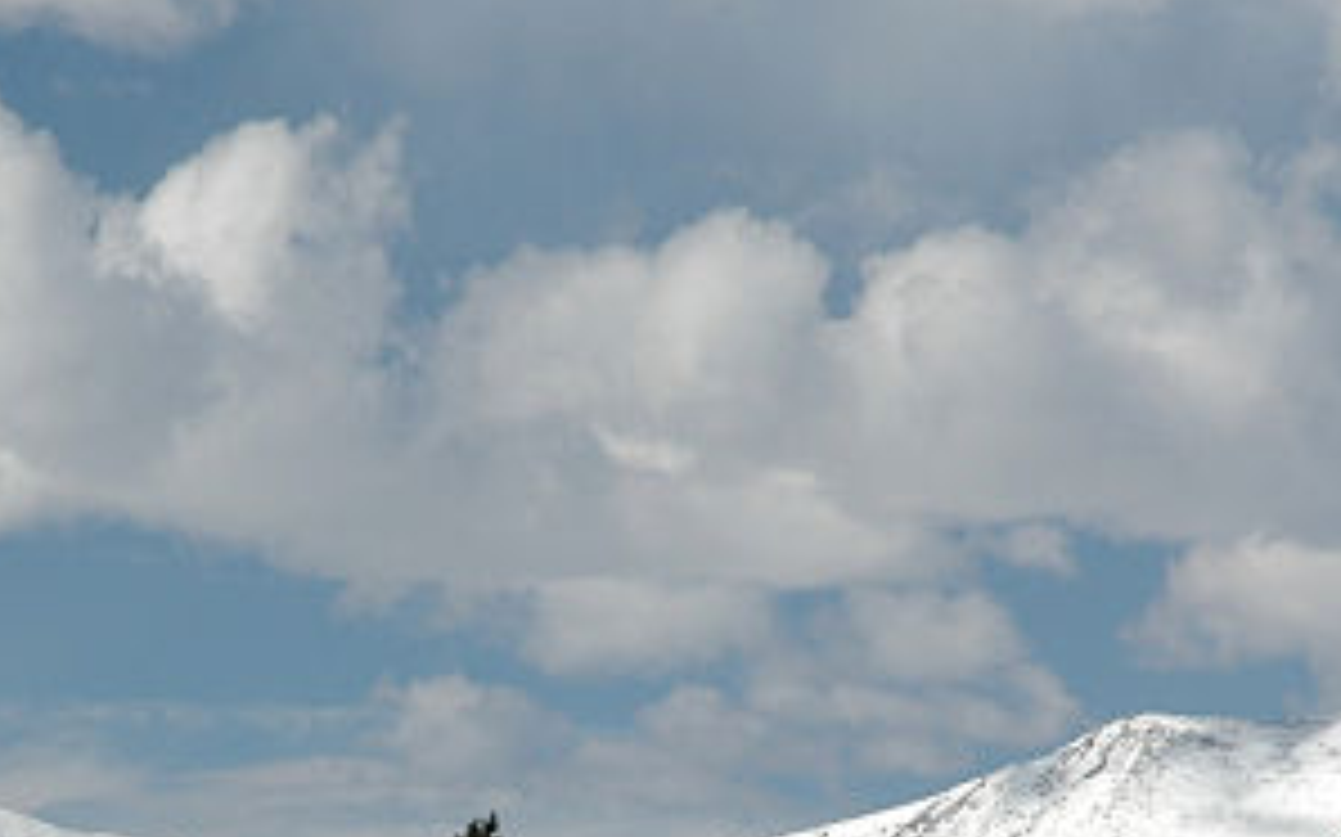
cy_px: 796
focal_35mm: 323
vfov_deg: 4.1
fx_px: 11800
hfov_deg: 6.5
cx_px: 392
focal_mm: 70
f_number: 9
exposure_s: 1/160
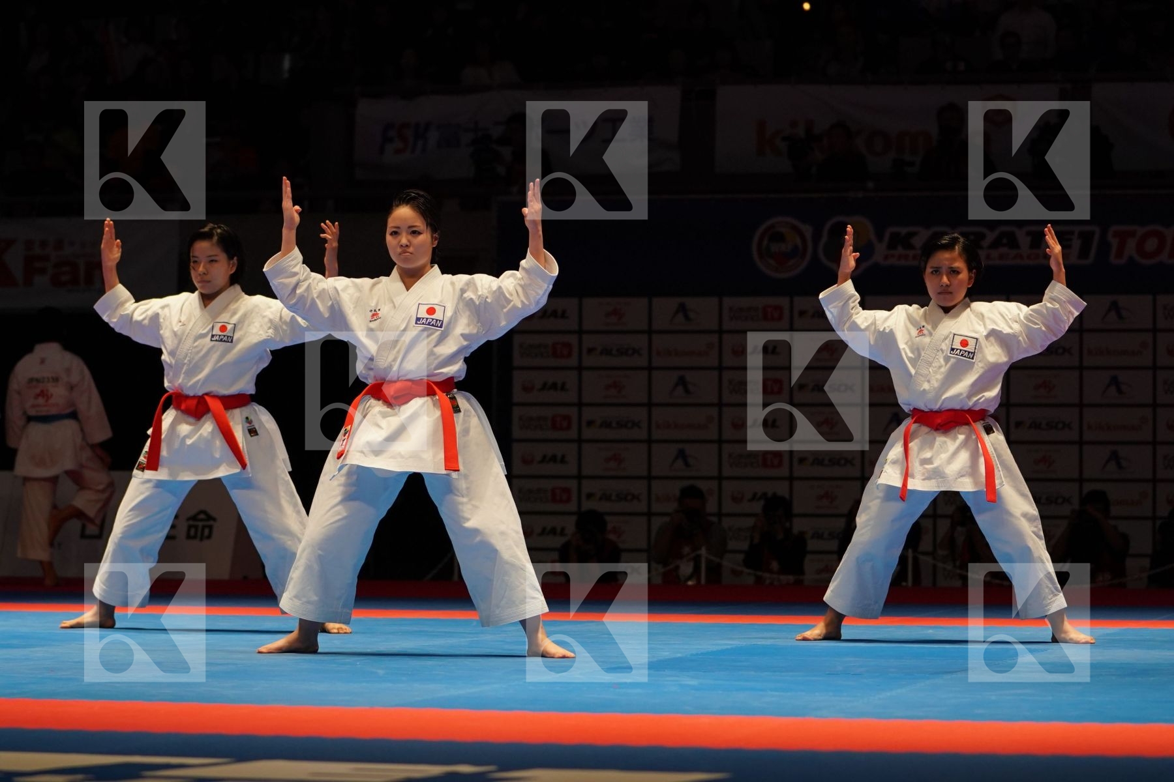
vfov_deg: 13.0
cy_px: 391
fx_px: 3424
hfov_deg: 19.5
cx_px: 587
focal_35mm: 105
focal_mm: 70
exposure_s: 1/1000
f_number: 2.8
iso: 1250
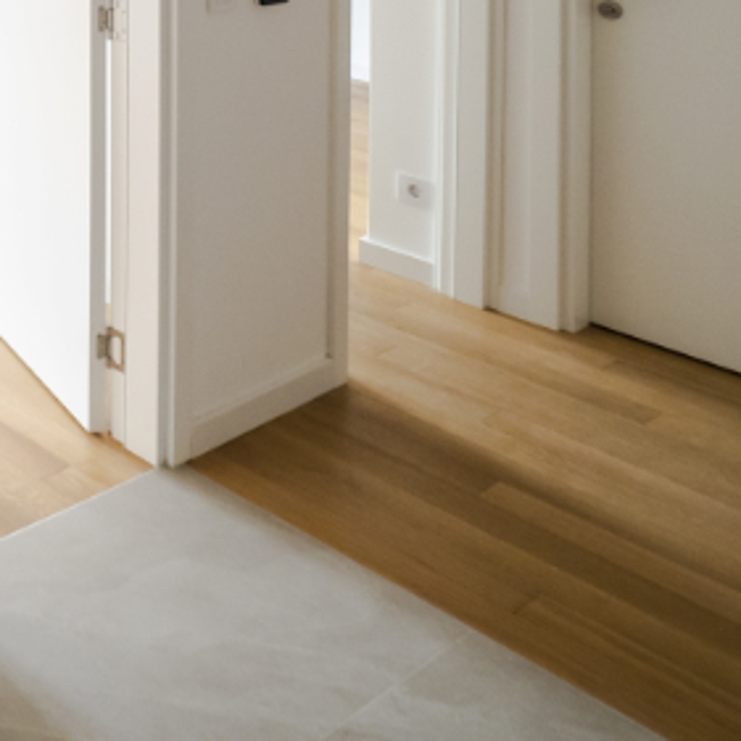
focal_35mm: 44
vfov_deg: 30.3
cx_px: -469
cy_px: -224
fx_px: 1066
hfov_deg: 24.9
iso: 400
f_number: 4
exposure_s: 1/50
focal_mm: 7
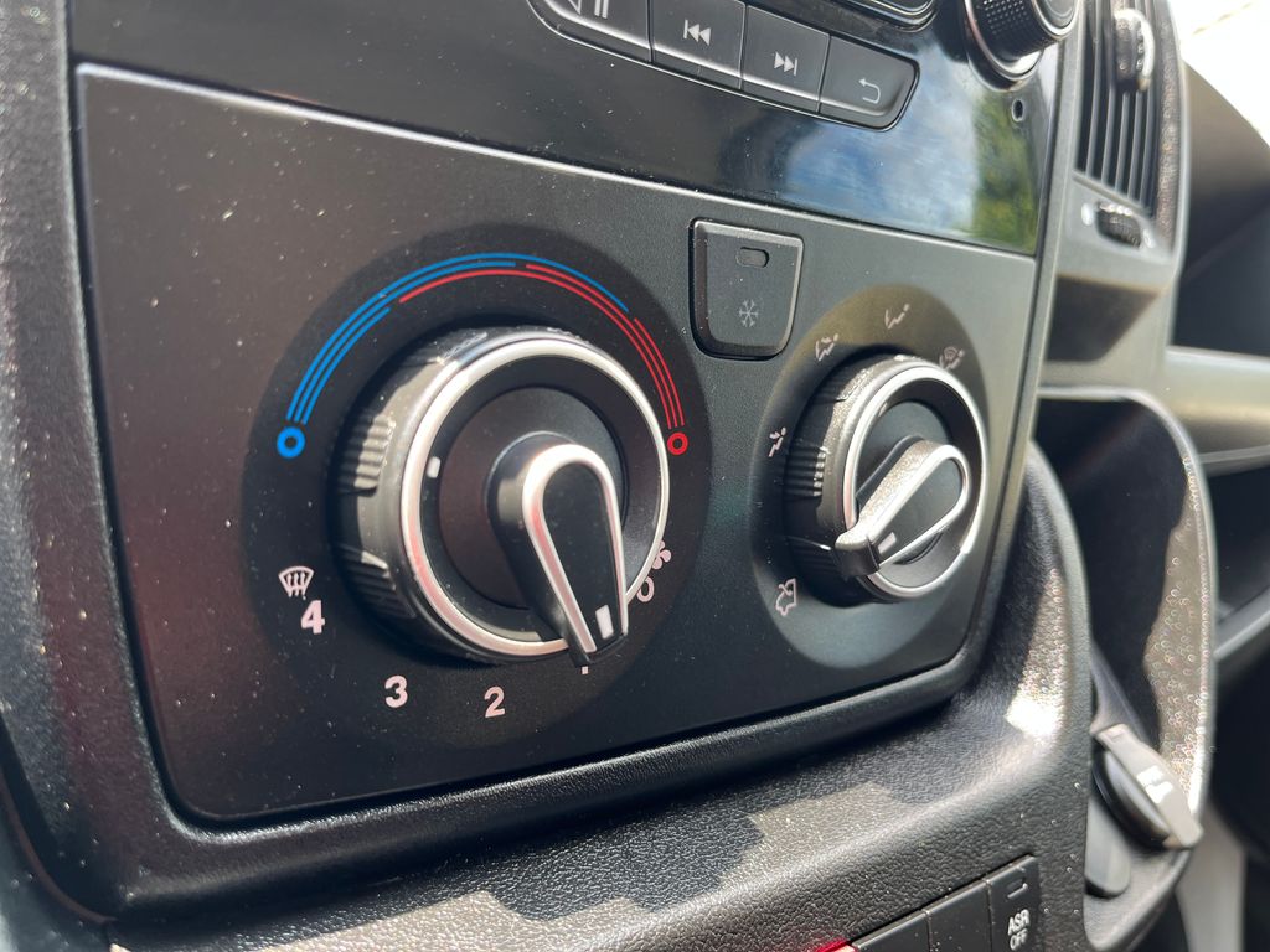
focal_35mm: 26
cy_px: 476
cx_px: 635
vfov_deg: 53.1
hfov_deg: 67.3
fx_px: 954
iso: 64
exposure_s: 1/122
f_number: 1.6
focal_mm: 5.1
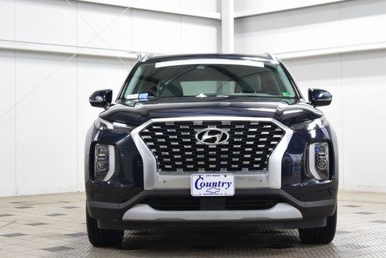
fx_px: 794
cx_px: 211
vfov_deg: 18.4
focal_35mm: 74
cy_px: 131
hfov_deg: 27.3
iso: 1600
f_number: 4.5
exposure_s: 1/60
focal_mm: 38
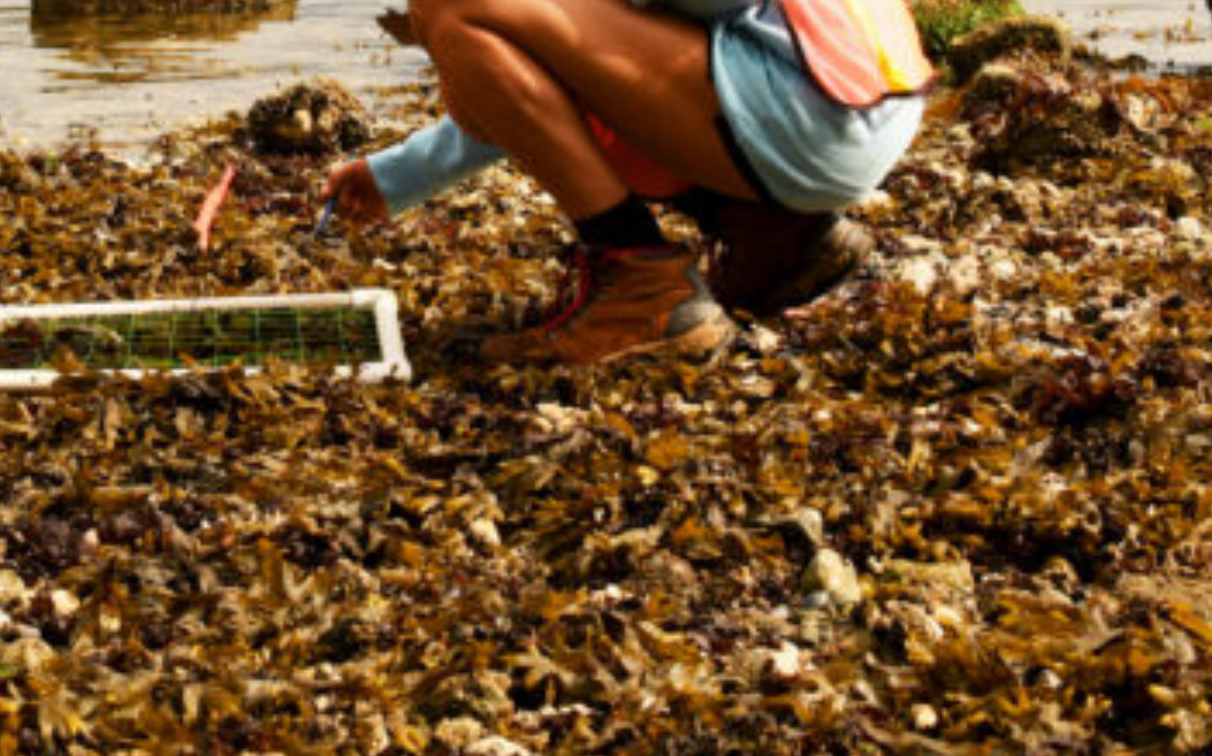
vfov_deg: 11.1
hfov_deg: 17.6
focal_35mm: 117
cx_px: 204
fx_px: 3867
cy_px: -17
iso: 100
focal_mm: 35
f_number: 8
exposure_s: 1/200
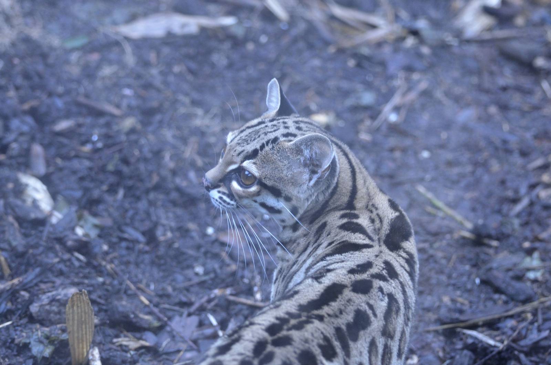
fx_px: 1604
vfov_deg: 13.0
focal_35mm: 105
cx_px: 276
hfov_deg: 19.5
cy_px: 182
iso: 2200
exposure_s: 1/30
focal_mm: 70
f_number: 4.5
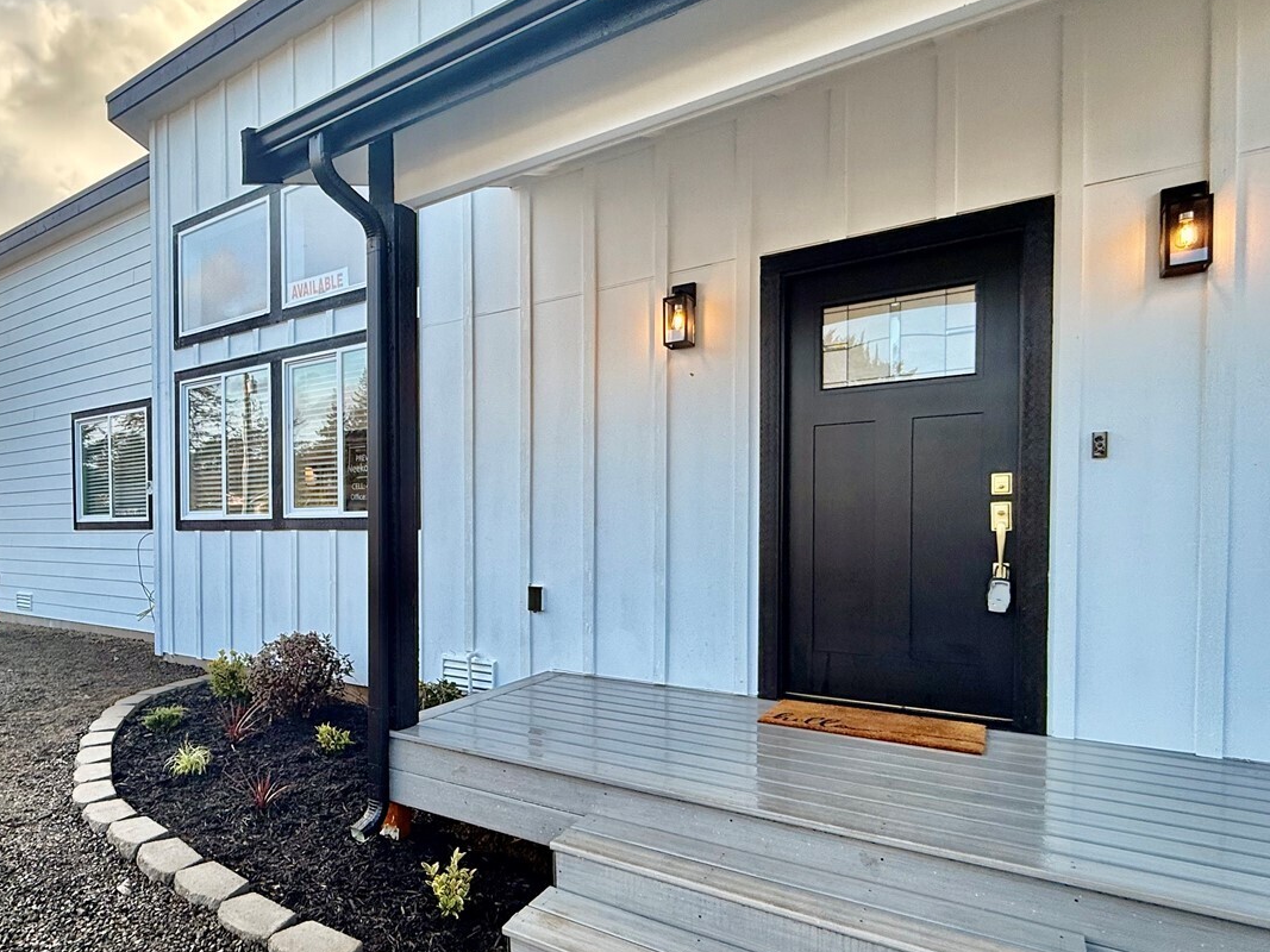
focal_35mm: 21
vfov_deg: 63.1
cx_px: 432
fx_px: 770
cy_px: 549
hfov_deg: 76.7
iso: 50
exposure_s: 1/340
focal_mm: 2.22
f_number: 2.2
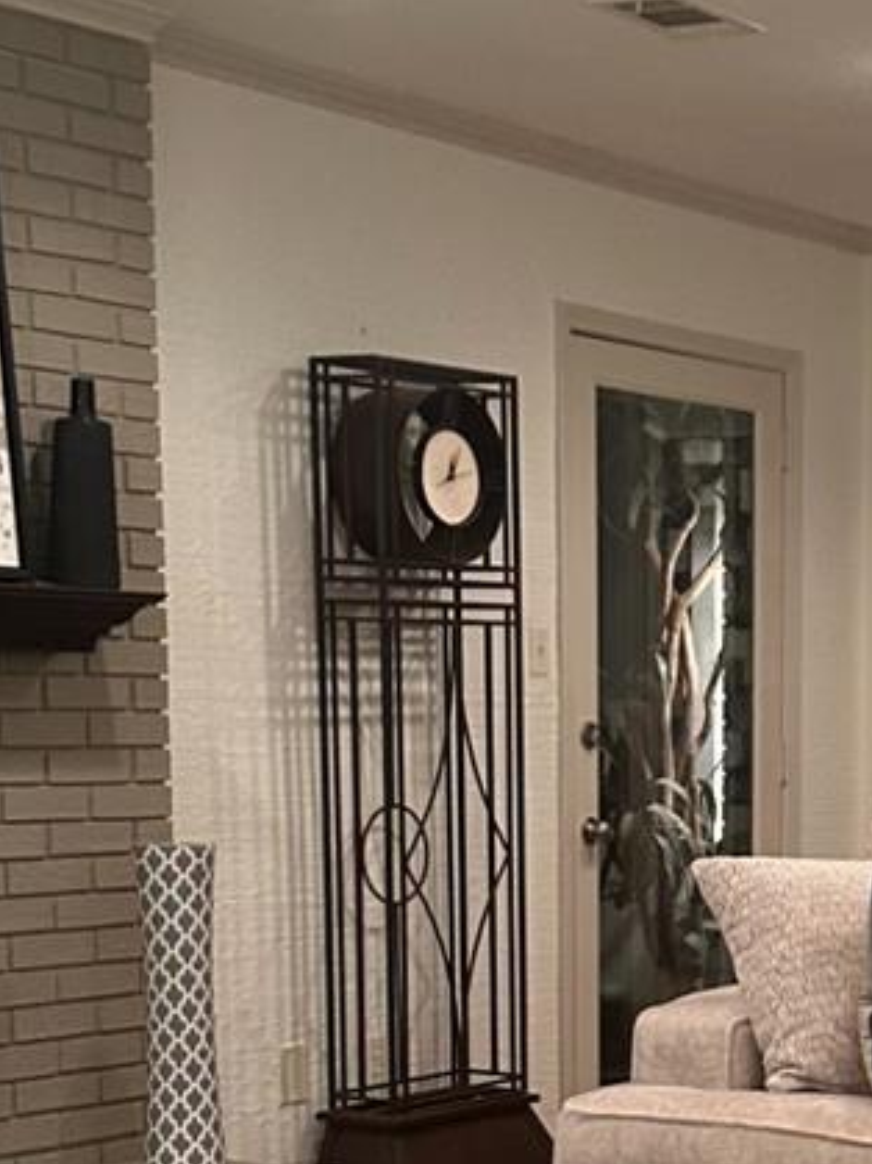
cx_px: 976
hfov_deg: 16.6
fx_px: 2890
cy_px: 1078
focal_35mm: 86
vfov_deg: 22.2
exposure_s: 1/60
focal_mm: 6.86
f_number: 1.78
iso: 400
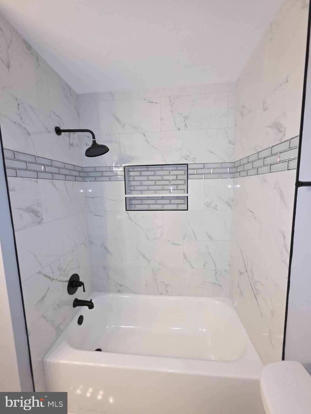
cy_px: 207
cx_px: 156
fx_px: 156
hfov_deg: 89.9
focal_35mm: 13
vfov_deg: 106.2
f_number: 1.9
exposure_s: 1/60
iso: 200
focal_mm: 2.2
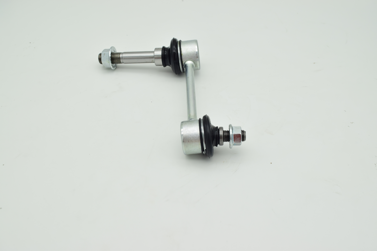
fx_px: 361
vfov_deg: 38.4
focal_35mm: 34
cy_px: 126
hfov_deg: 55.1
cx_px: 188
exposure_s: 1/200
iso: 320
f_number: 8
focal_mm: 23
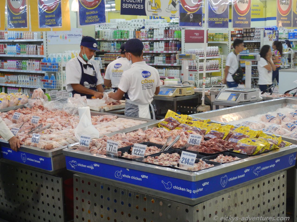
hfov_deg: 31.7
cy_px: 111
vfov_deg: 24.0
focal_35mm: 61
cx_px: 148
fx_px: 523
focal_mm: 11
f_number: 4.4
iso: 320
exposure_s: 1/30
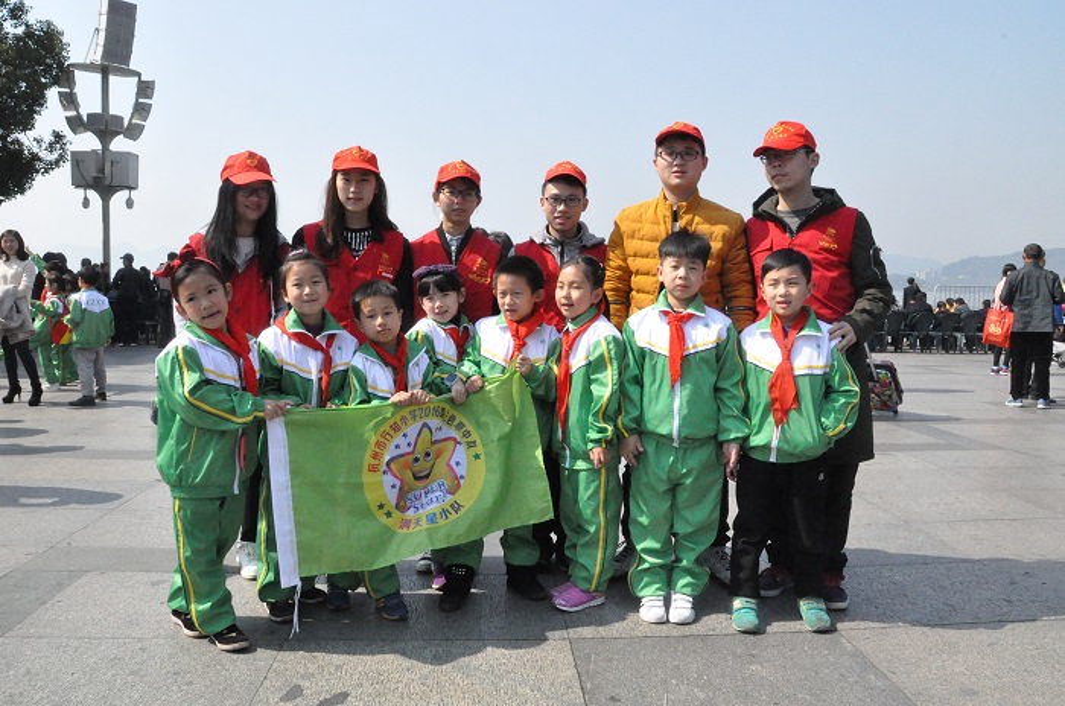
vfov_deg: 47.8
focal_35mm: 27
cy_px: 353
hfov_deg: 67.5
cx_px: 532
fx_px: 797
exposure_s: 1/1000
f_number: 22
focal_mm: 18
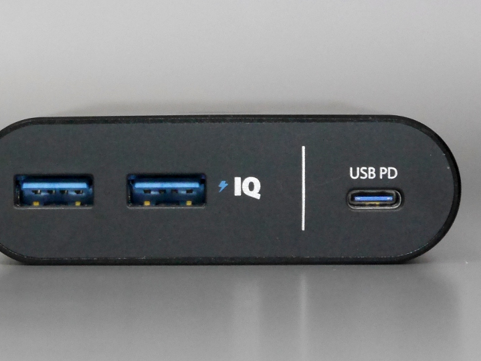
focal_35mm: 69
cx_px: 215
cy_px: 190
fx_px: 959
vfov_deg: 21.3
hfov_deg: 28.2
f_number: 5.5
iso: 1250
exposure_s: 1/60
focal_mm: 31
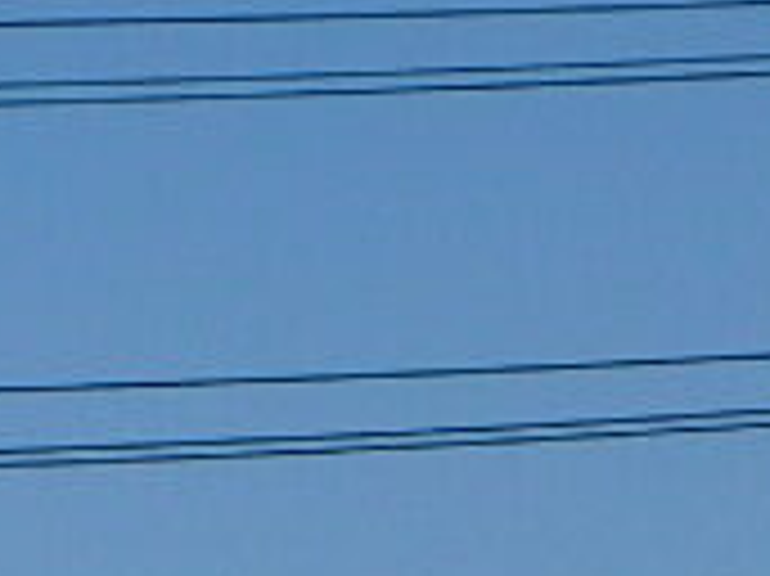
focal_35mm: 396
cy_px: 1503
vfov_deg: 3.7
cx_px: -1837
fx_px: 8802
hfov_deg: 4.7
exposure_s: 1/1000
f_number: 5.2
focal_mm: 9.4
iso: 125
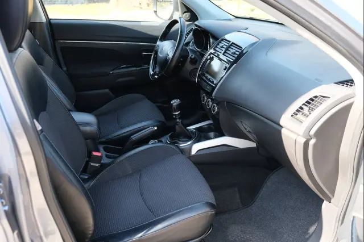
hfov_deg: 57.2
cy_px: 121
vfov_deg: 39.9
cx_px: 182
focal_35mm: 33
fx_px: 333
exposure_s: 1/80
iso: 320
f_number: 3.6
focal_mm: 22.3
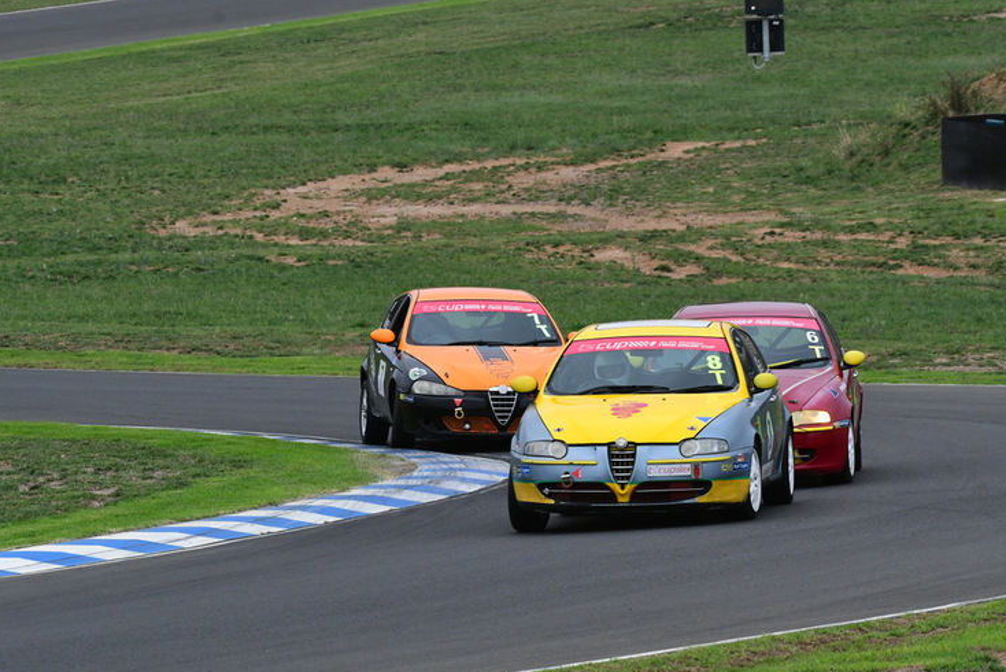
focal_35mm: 327
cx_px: 511
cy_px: 313
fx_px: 9141
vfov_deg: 4.2
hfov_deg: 6.3
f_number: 10
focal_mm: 200
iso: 2000
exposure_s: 1/640
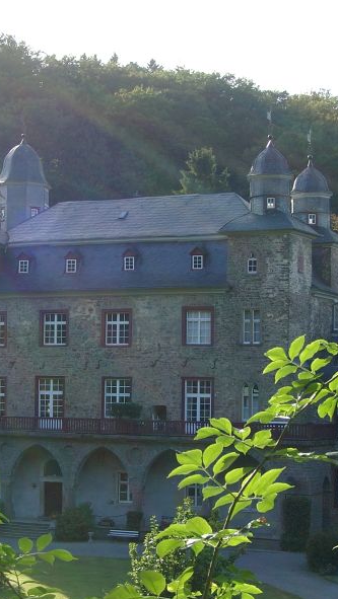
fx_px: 1337
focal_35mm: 84
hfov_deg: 14.4
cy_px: 300
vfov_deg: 25.3
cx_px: 121
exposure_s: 1/169
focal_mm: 11.76
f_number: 4
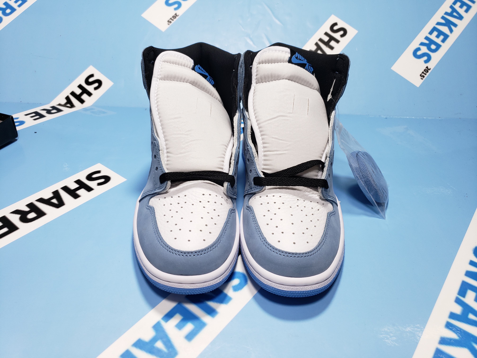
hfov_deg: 67.3
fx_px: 358
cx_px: 238
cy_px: 179
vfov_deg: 53.1
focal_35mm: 26
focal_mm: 4.3
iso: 50
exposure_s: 1/100
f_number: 1.5
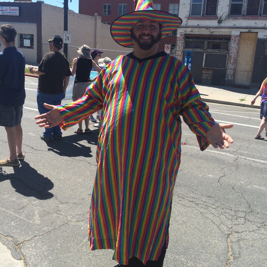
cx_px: 136
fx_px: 305
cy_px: 120
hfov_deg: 47.2
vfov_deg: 47.2
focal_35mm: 35
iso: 32
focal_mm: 4.15
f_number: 2.2
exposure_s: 1/1368
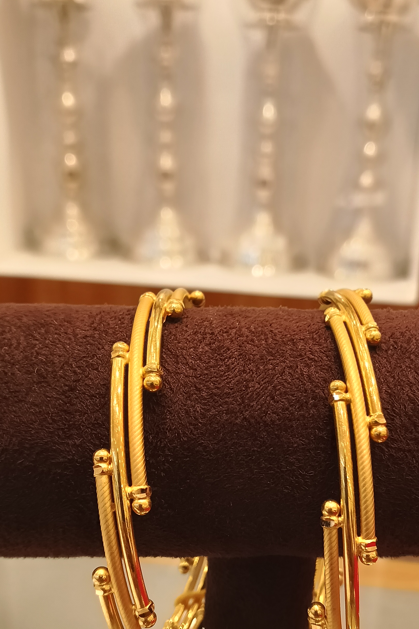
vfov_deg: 50.0
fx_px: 663
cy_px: 407
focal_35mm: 38
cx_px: 262
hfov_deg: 34.9
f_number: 1.8
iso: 100
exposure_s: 1/100
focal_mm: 3.61
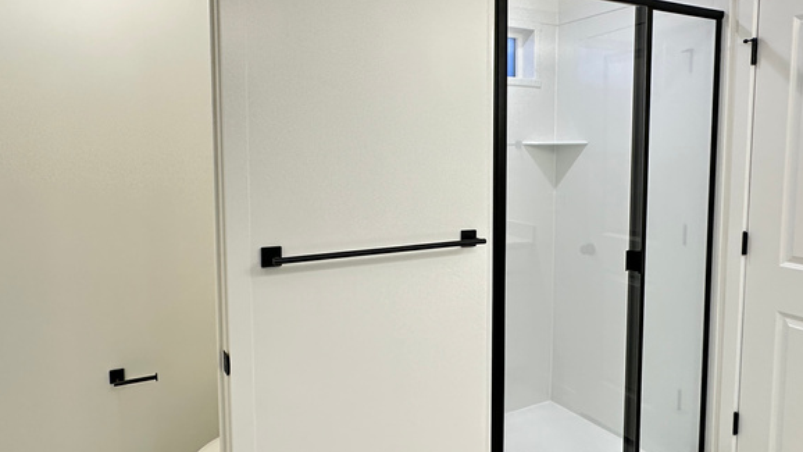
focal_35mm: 27
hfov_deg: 69.9
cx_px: 396
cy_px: 193
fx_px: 575
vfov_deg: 42.8
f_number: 2.2
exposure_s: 1/120
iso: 250
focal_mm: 2.22
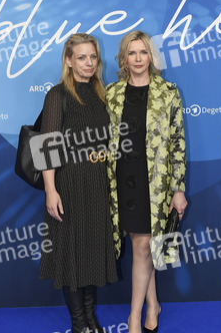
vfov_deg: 47.2
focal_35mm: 41
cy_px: 197
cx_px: 110
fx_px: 378
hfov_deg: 32.6
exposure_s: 1/320
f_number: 4.5
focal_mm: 34
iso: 800
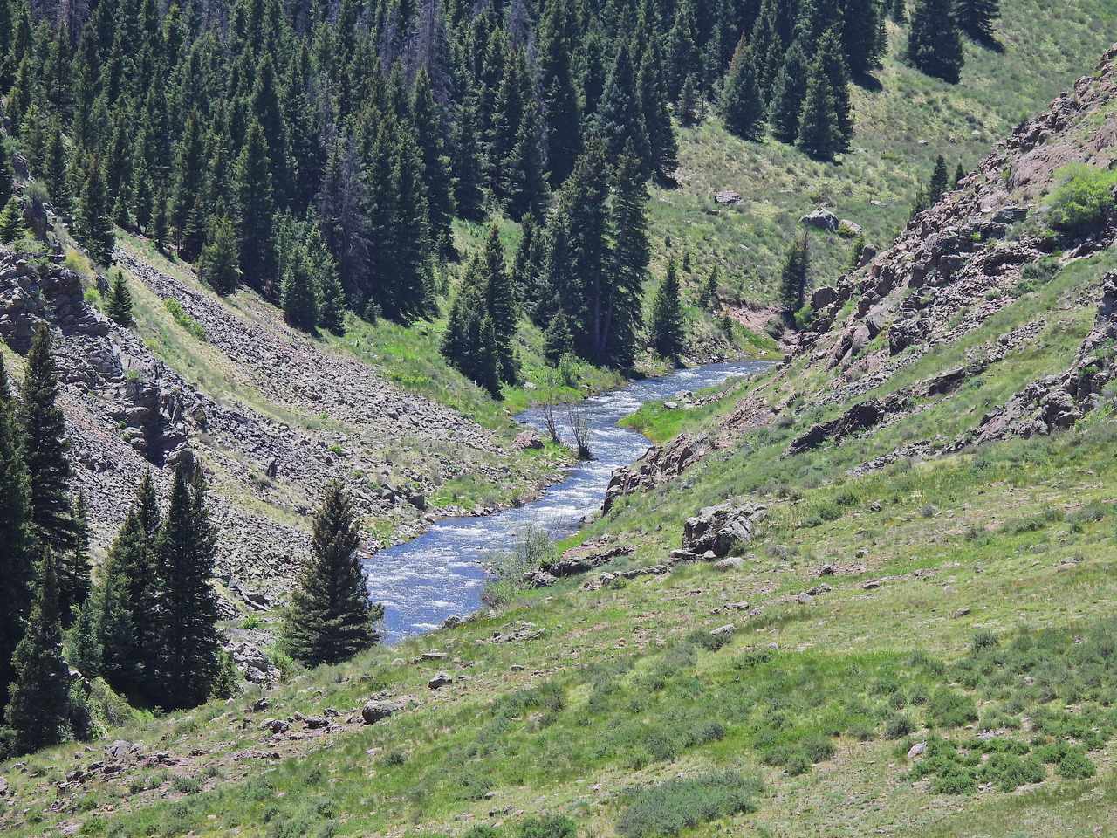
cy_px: 419
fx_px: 10326
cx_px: 558
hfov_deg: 6.2
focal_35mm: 320
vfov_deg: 4.6
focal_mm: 57.1
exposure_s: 1/400
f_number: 5
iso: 100
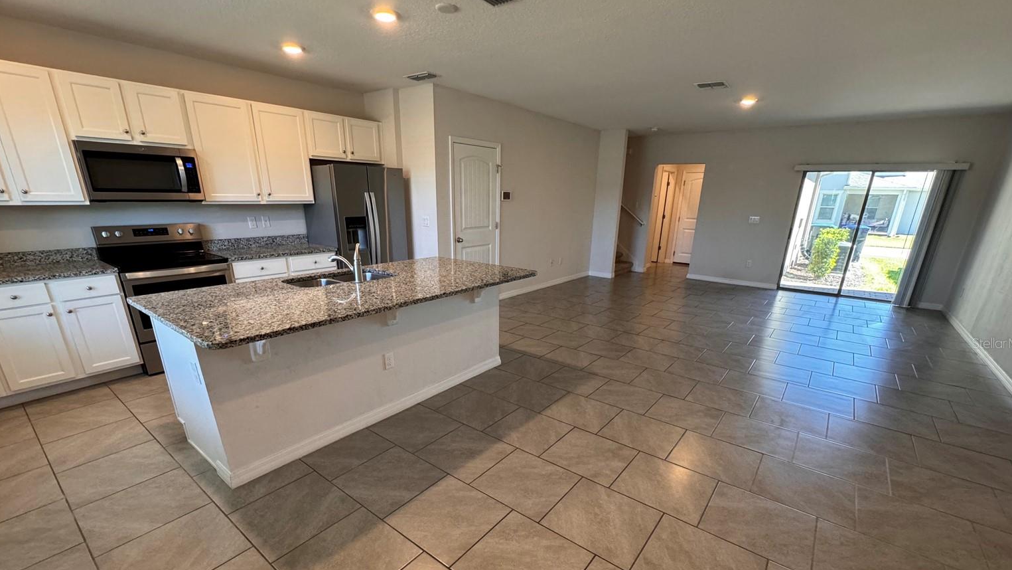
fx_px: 429
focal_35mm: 16
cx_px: 504
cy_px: 343
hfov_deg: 99.4
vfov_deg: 66.4
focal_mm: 2.22
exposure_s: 1/120
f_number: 2.2
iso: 320
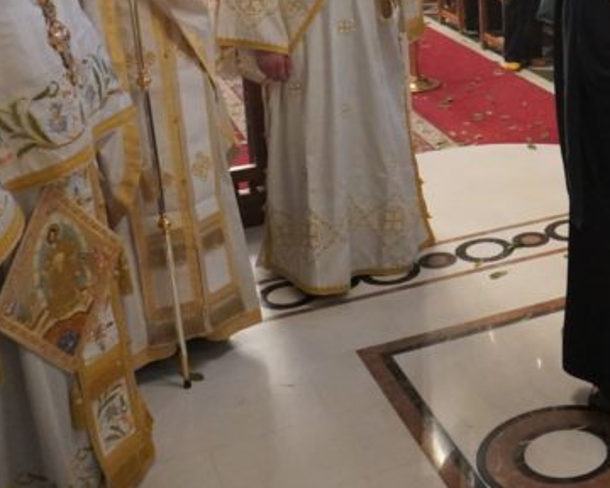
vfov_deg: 22.8
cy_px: -13
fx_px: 1155
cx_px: 627
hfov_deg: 27.6
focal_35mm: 64
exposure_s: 1/160
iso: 4000
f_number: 4
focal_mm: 16
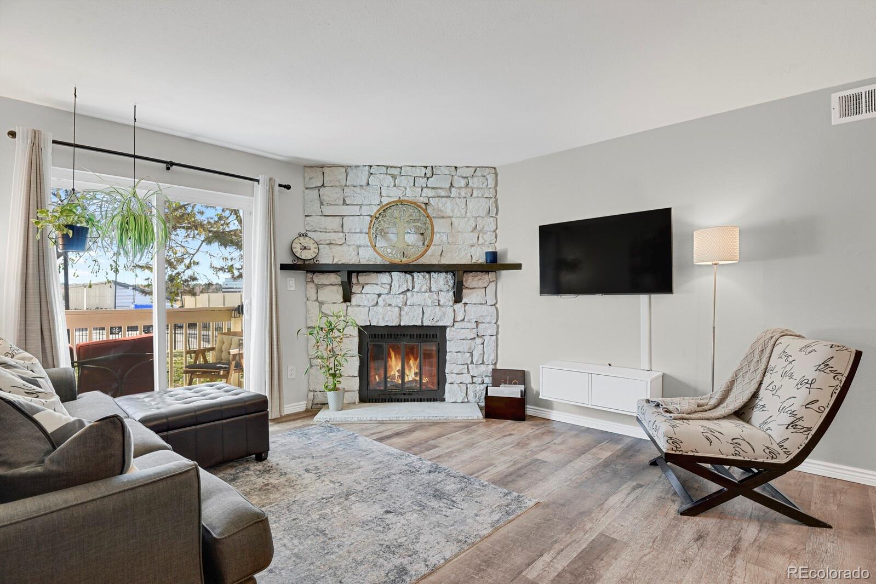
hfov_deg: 93.3
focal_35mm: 17
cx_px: 438
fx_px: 414
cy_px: 292
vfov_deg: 70.4
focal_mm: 17
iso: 250
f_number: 8
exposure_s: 2
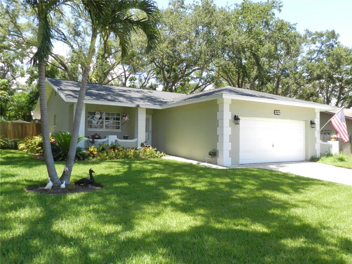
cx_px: 176
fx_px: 285
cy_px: 132
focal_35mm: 28
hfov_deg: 63.4
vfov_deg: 49.7
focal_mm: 5
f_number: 3.6
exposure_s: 1/400
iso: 160
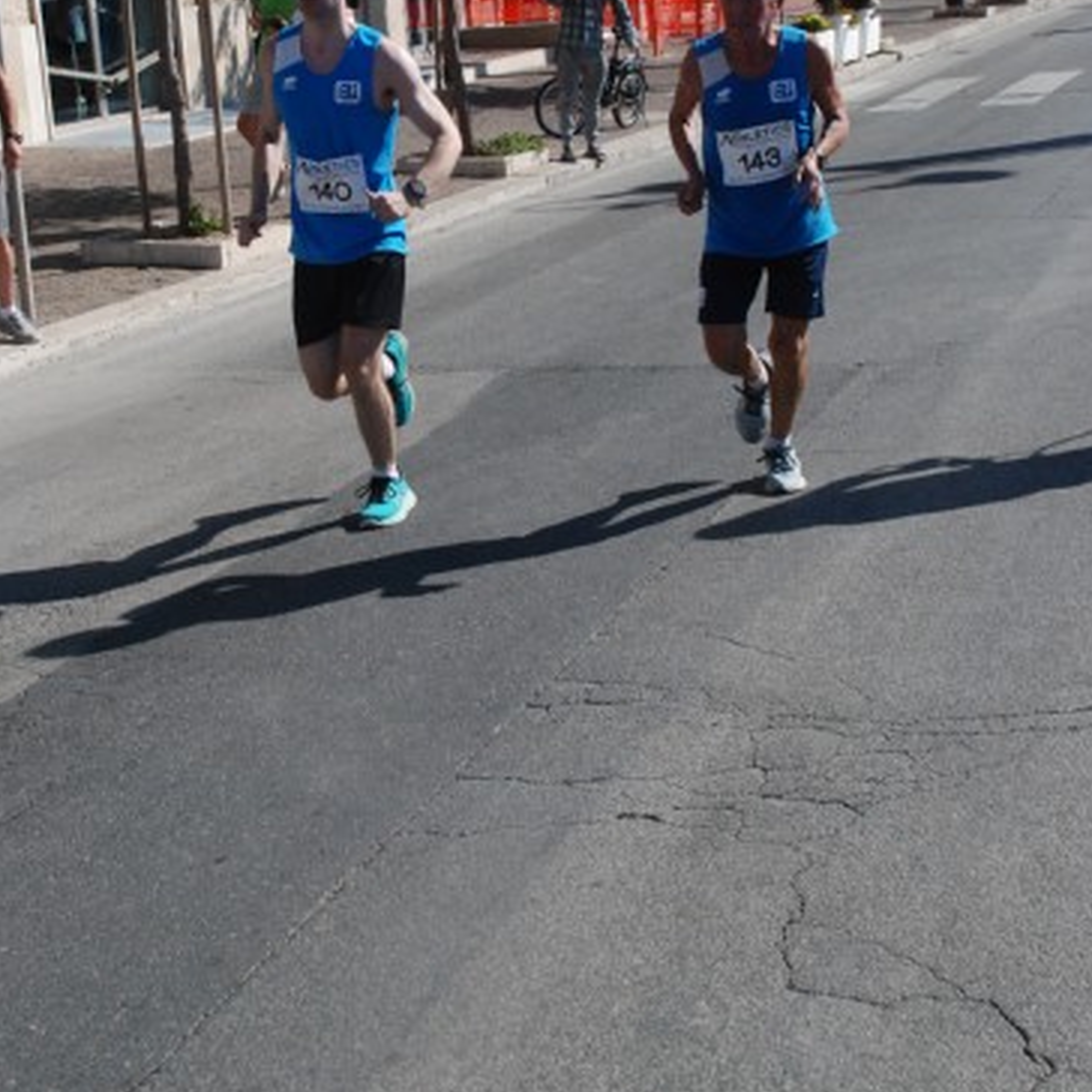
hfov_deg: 29.1
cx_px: 506
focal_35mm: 59
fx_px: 2106
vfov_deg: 28.9
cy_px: 399
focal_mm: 28
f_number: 8
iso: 1000
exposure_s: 1/2000
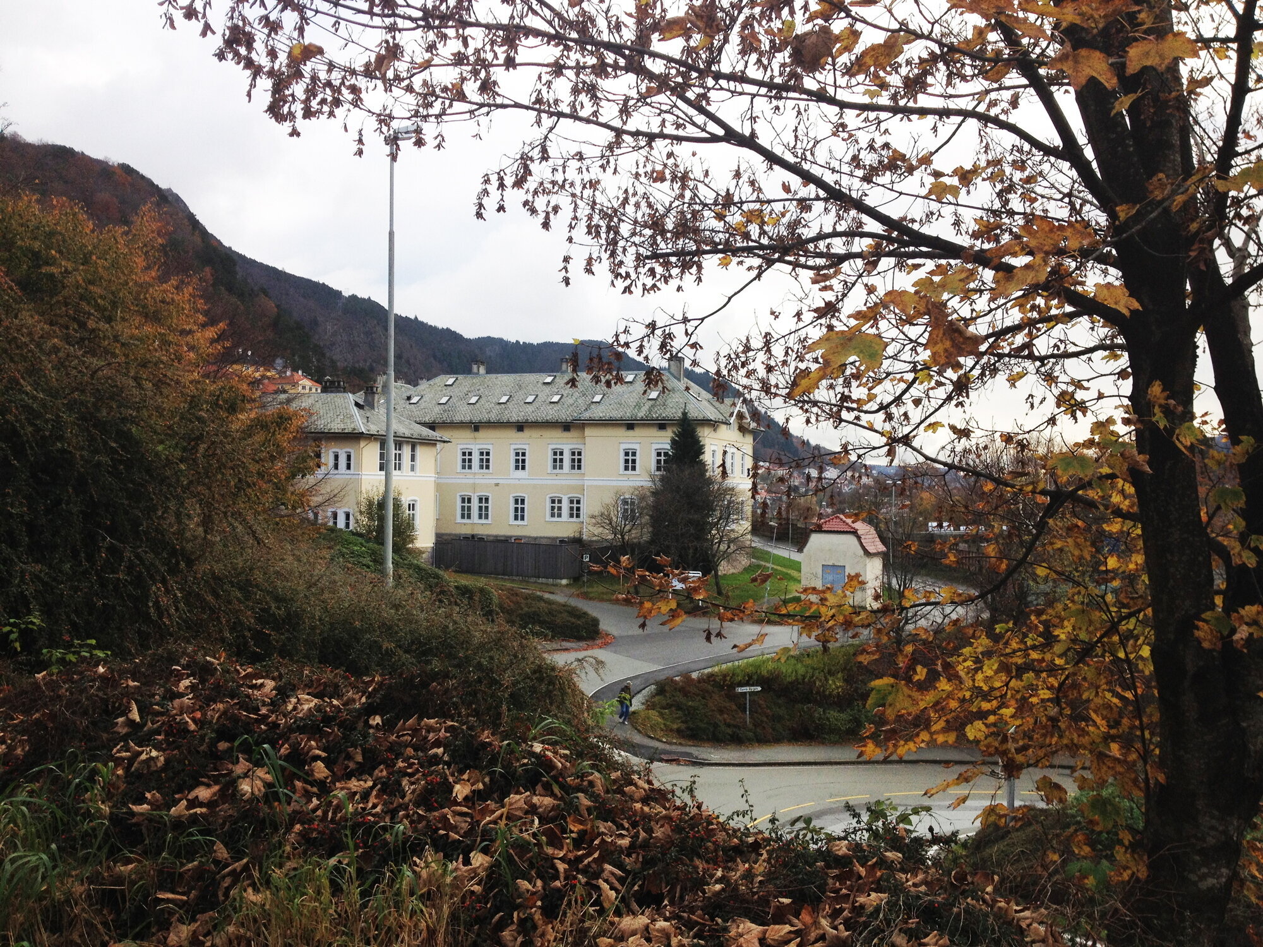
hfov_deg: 52.6
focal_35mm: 35
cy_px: 474
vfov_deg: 40.7
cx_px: 632
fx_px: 1277
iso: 50
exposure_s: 1/424
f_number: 2.4
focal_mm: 4.28
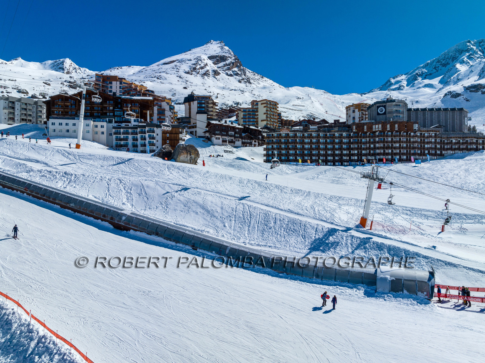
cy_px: 182
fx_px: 336
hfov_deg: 71.6
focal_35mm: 24
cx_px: 242
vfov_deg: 56.8
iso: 100
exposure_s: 1/400
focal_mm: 12.3
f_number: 11
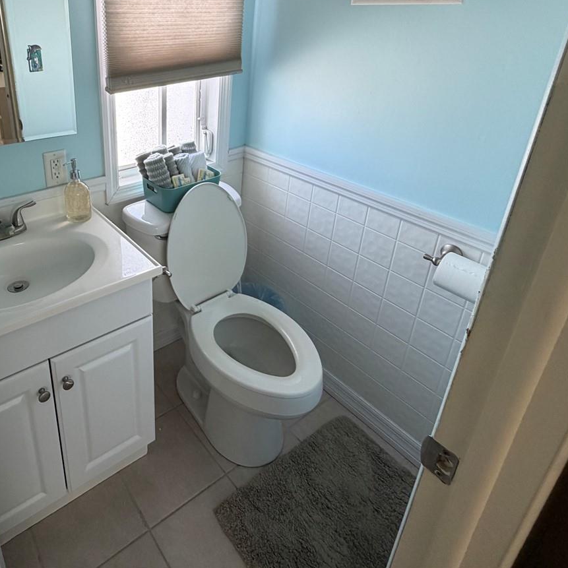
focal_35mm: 23
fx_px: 427
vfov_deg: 64.9
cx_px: 163
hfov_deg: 64.4
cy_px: 175
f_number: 2.2
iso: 160
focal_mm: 2.22
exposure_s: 1/121
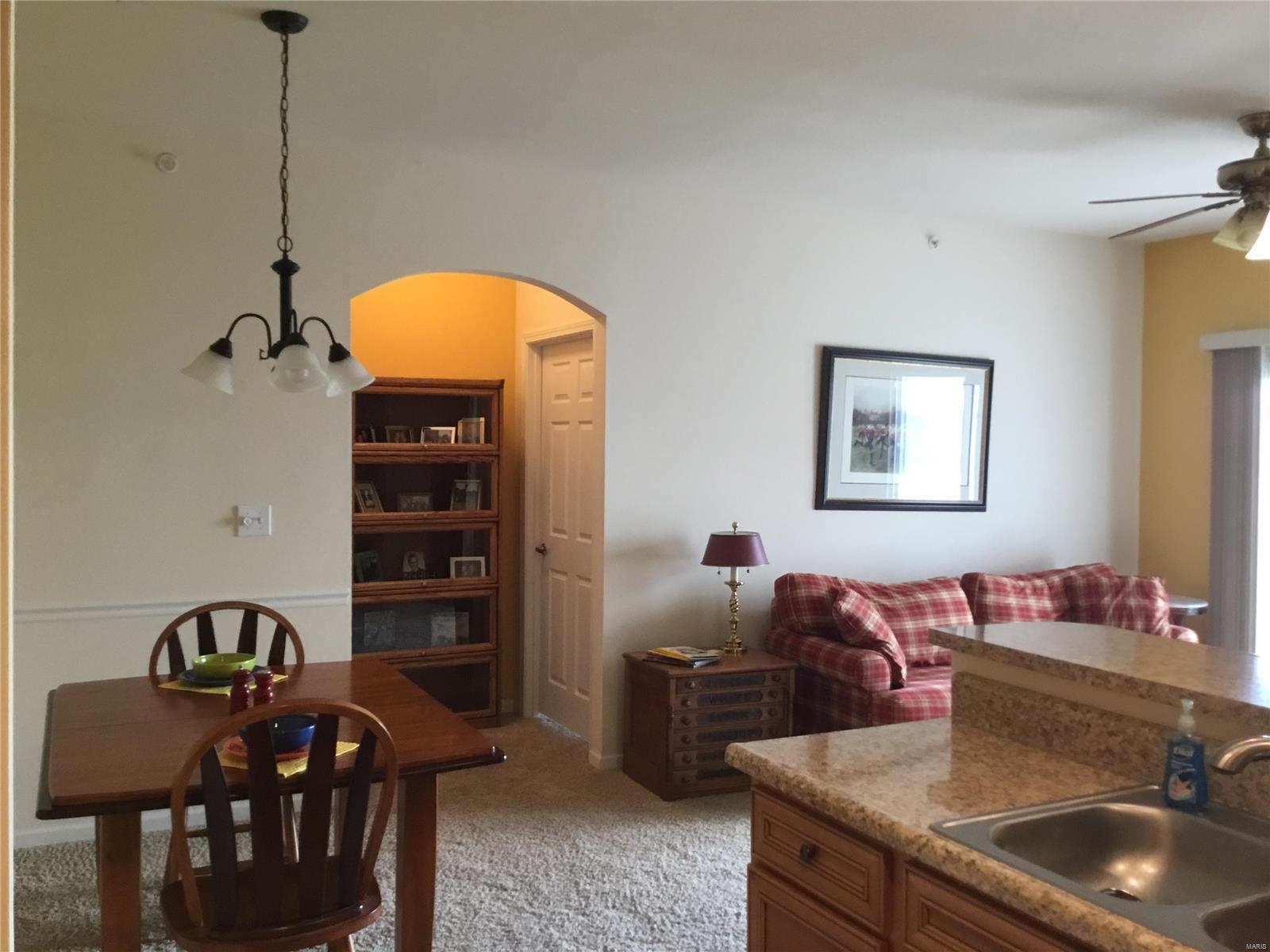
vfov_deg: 45.4
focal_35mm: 31
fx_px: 1137
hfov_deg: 58.4
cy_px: 476
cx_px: 635
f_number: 2.4
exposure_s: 1/30
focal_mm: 3.3
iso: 100
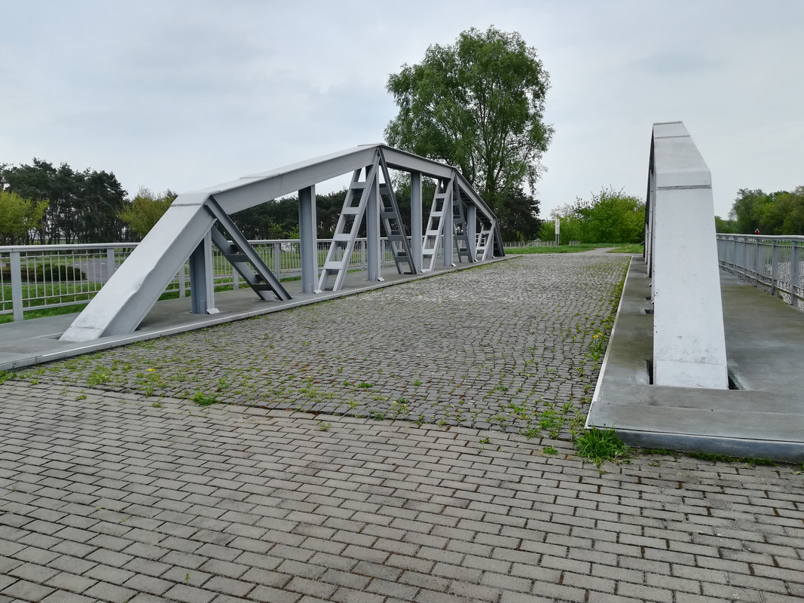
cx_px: 402
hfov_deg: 67.3
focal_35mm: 26
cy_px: 302
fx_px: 604
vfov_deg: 53.1
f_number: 2.2
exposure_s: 1/261
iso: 50
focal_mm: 3.83
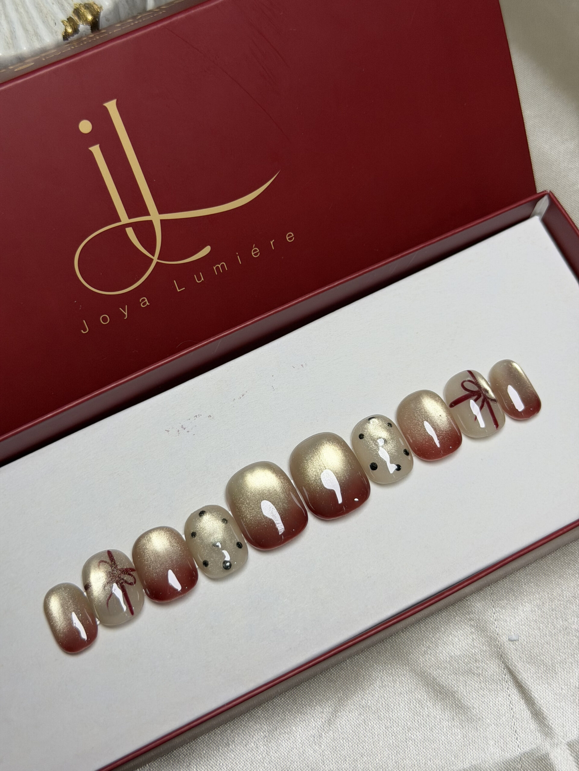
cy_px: 386
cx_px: 290
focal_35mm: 48
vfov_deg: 39.7
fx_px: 1070
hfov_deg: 30.3
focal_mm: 6.76
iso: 64
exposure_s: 1/100
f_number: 1.78
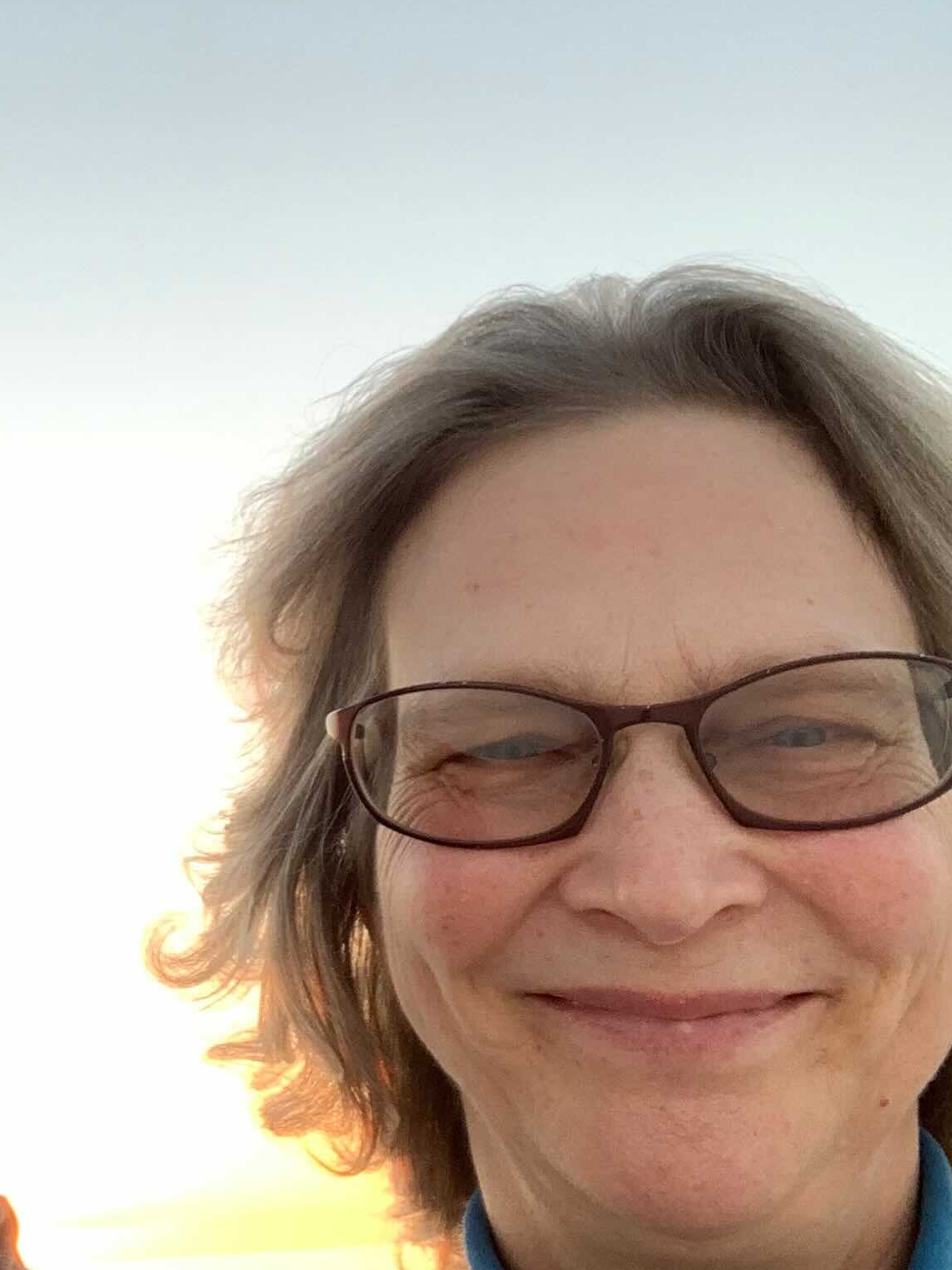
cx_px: 57
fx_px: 2383
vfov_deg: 29.8
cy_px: 572
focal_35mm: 65
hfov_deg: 22.0
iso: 64
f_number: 2.2
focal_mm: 2.87
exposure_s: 1/88
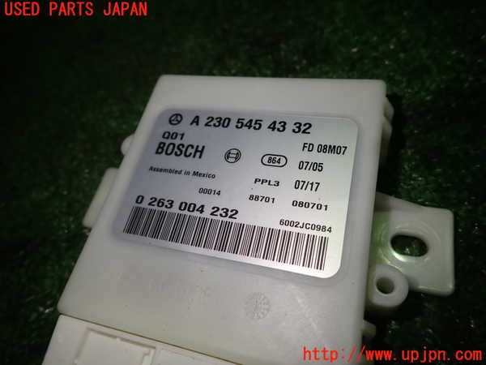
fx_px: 351
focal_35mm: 25
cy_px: 182
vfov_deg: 54.9
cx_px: 243
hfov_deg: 69.4
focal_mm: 4.5
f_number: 2
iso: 100
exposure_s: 1/100
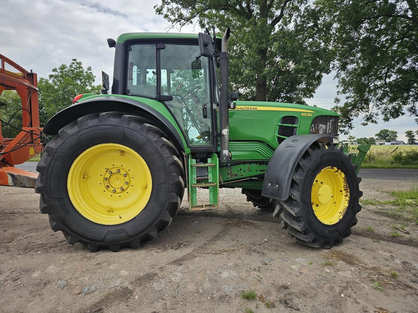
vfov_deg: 58.9
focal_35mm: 23
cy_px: 156
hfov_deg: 73.9
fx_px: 278
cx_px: 209
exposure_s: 1/1468
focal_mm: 5.4
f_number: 1.8
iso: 32
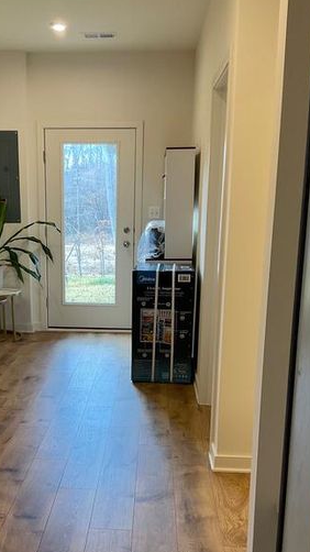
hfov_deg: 28.2
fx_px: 614
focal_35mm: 42
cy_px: 337
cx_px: 106
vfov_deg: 48.0
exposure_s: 1/60
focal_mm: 3
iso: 64
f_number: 1.8
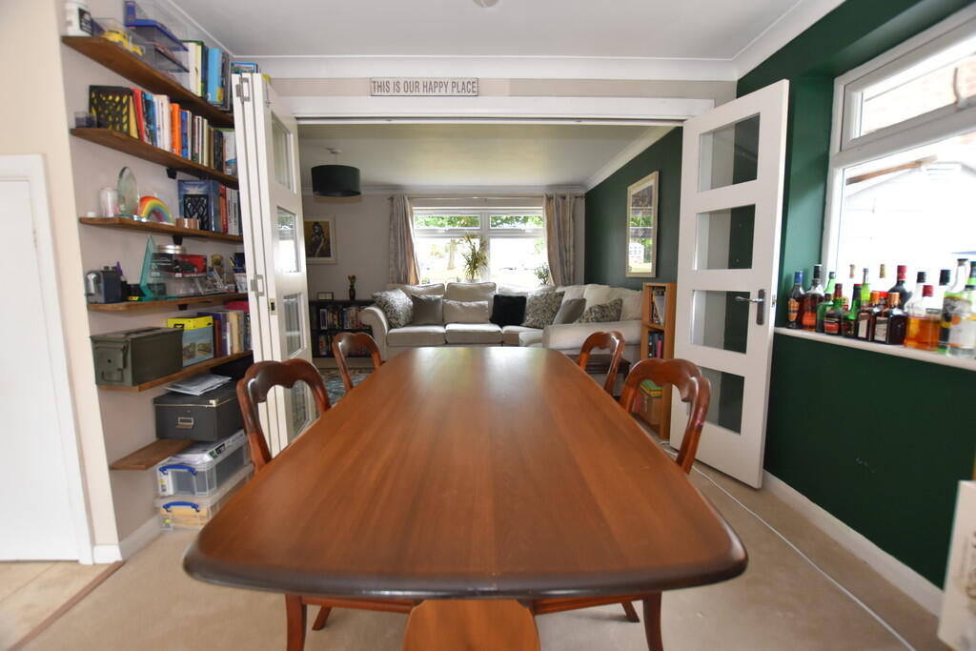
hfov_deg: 100.4
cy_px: 326
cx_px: 488
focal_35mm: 15
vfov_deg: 77.3
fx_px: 407
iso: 800
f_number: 4
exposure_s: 1/60
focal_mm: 10
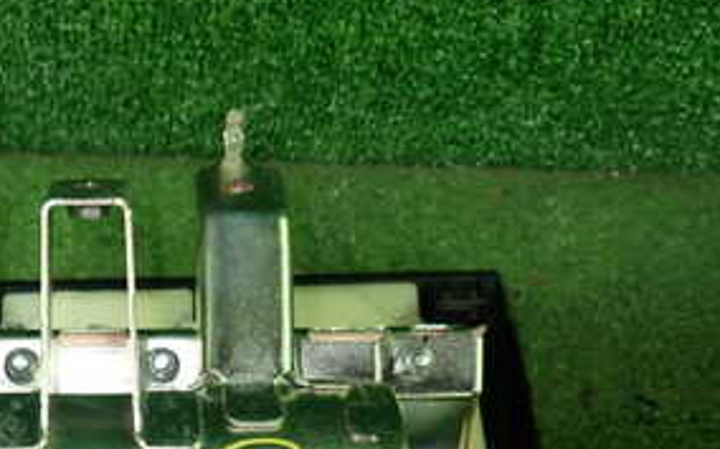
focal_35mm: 56
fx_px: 1098
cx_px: 142
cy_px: 512
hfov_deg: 35.1
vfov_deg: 21.7
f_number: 2
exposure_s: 1/30
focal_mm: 4.5
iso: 200
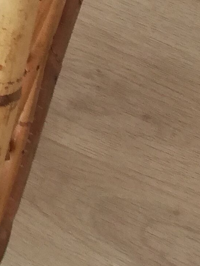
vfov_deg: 10.0
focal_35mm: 164
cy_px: -449
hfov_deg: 8.0
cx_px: -348
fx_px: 1264
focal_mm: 3.81
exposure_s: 1/100
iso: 64
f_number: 2.2
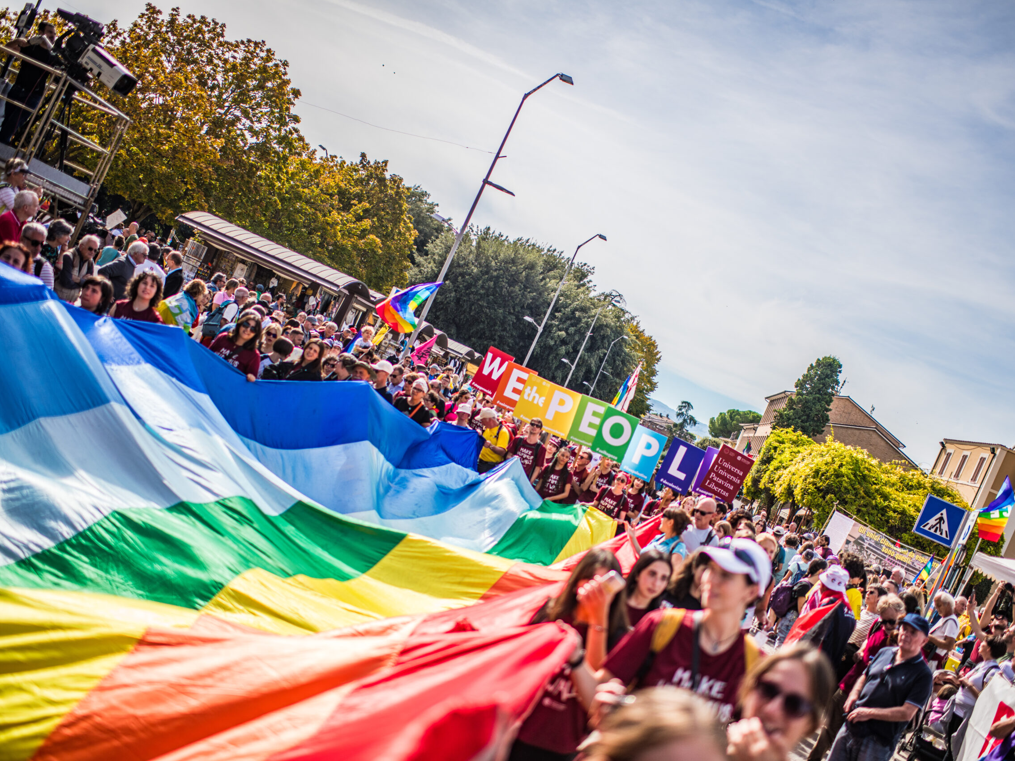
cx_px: 540
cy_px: 381
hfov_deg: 48.9
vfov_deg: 37.7
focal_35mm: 38
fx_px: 1114
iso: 100
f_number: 1.4
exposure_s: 1/8000
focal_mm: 35
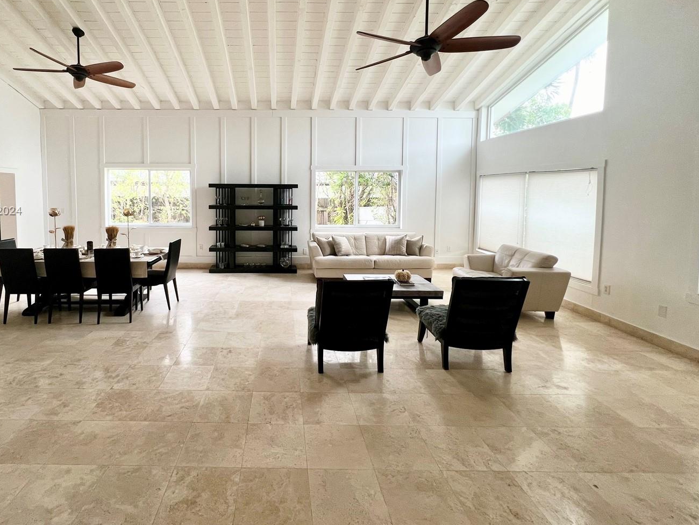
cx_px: 280
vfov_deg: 77.3
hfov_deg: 93.3
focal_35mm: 16
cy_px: 212
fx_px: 323
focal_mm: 1.57
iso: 100
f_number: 1.8
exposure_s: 1/120
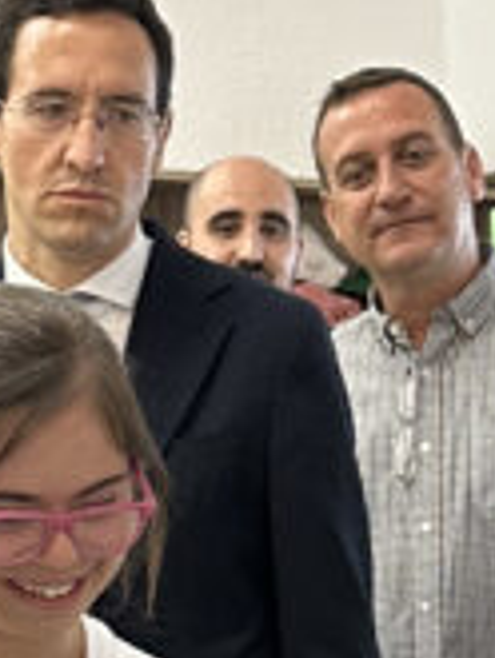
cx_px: 327
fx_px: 2837
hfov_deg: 10.0
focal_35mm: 149
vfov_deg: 13.2
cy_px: 534
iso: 250
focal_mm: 6.86
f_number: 1.78
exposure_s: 1/50
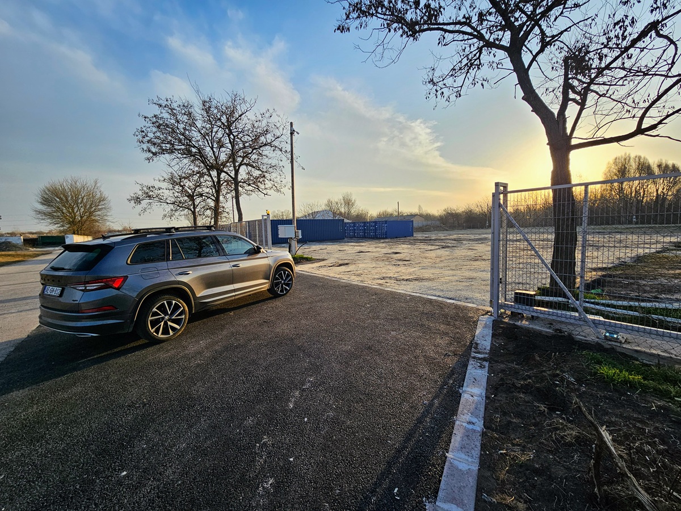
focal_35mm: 13
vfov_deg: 89.9
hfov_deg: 106.2
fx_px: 256
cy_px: 256
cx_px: 340
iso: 50
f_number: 2.2
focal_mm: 2.2
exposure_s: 1/1387
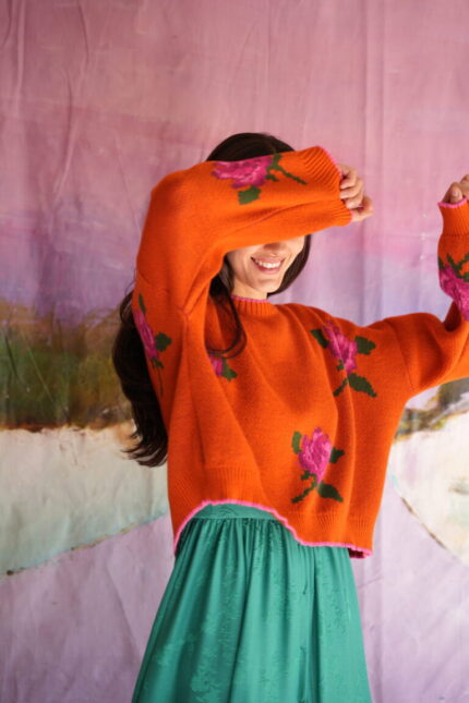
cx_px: 234
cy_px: 352
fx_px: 1311
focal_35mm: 67
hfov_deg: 20.3
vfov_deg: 30.0
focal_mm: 67.1
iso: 500
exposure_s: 1/250
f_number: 2.8
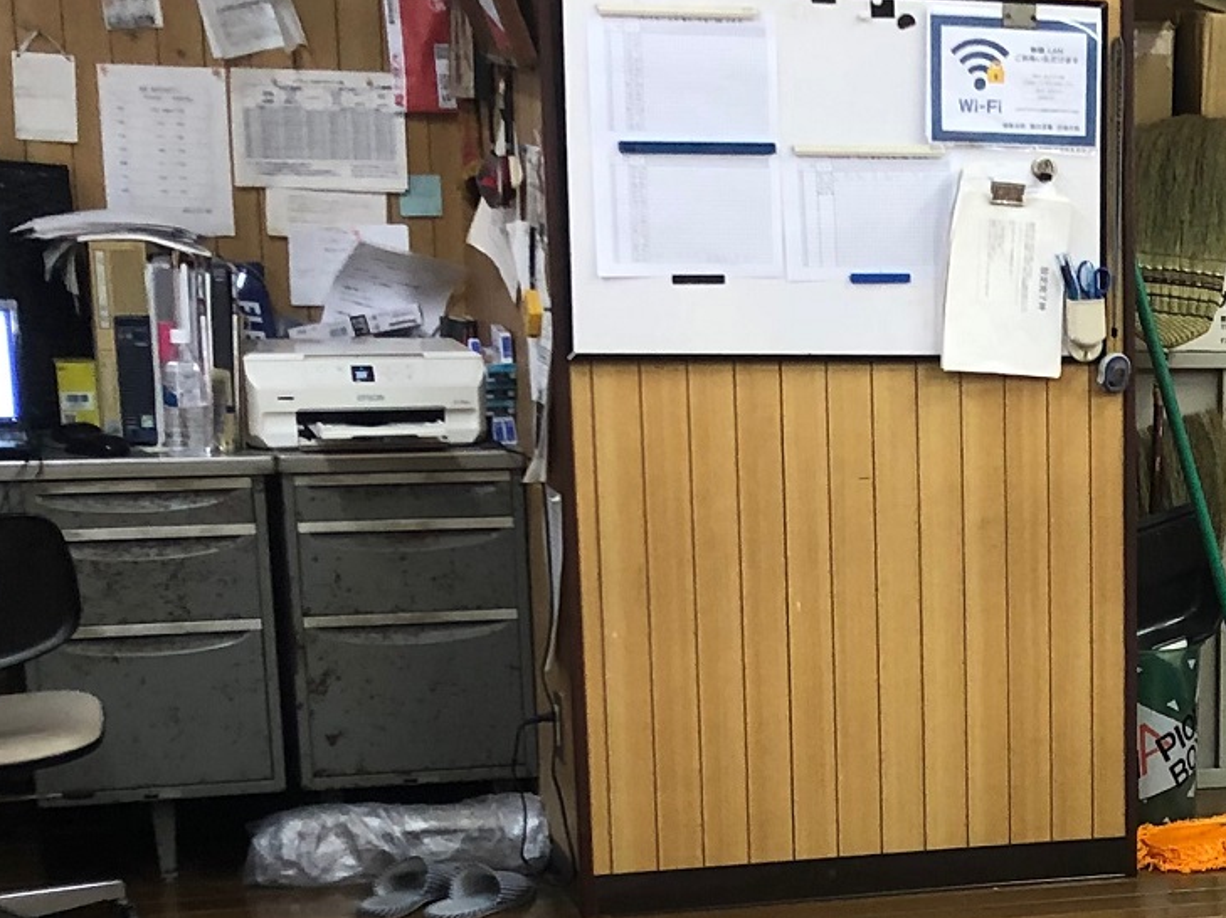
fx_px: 3292
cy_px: 971
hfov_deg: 19.5
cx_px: 1569
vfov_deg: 15.5
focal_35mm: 93
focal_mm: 3.99
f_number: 1.8
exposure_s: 1/17
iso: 40
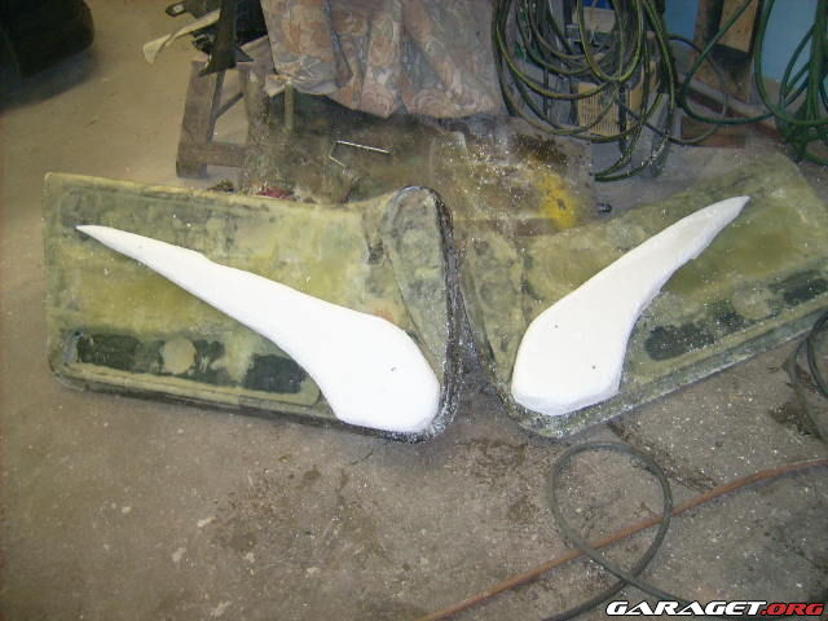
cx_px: 414
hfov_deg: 52.6
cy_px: 310
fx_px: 837
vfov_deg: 40.7
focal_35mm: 35
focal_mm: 5.95
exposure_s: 1/60
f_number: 2.8
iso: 100
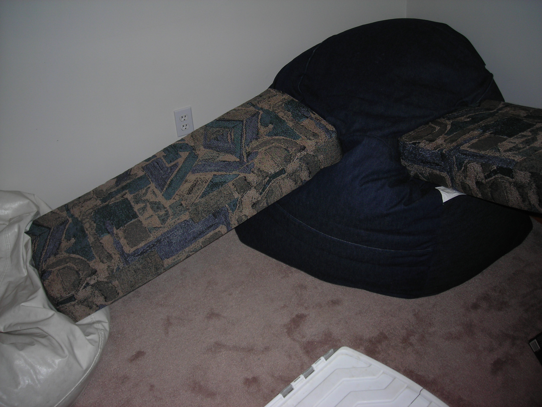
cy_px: 204
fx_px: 595
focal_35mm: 38
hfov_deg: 49.0
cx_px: 271
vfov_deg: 37.7
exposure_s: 1/60.1
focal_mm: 6.3
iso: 50
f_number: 3.2
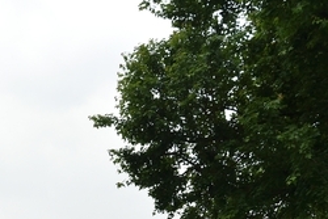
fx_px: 893
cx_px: -79
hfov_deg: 19.4
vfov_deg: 13.4
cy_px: 301
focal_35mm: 98
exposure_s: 1/320
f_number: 5.6
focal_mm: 35
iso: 400
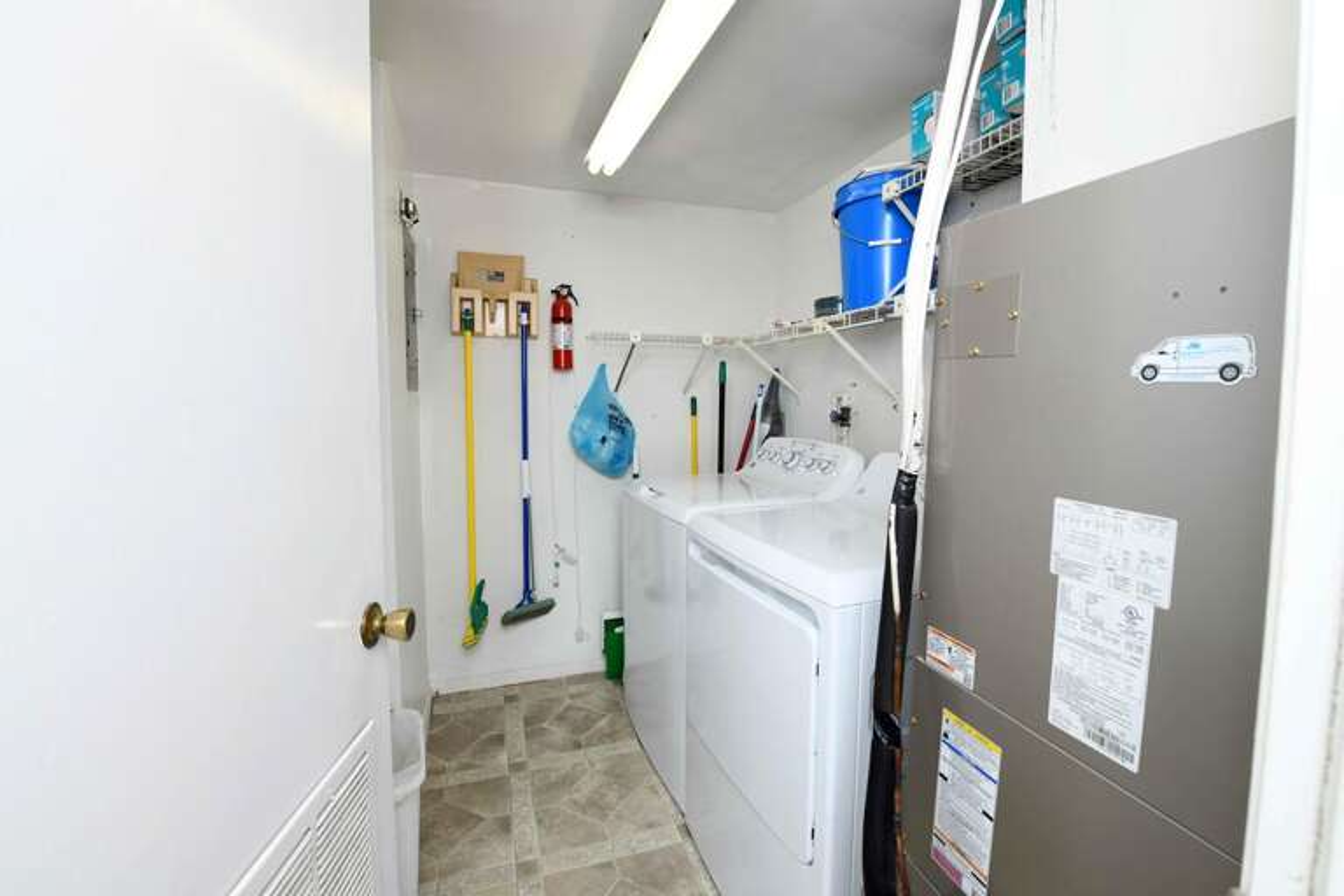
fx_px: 597
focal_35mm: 16
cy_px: 448
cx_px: 672
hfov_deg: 96.7
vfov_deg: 73.7
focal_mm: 16
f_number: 9
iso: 800
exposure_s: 1/60
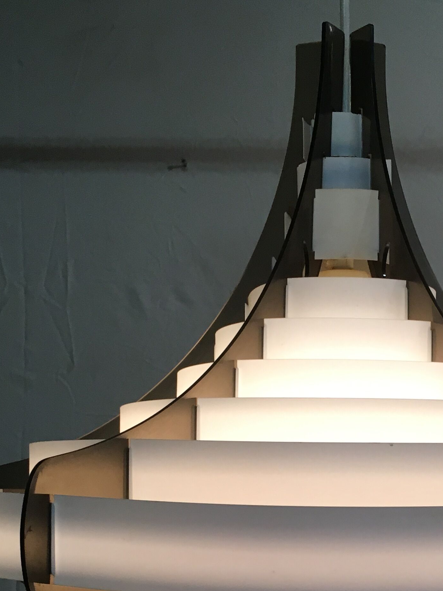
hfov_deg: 23.0
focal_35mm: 63
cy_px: 545
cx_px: 342
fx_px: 1075
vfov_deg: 29.3
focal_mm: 4.15
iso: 40
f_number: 2.2
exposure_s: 1/33
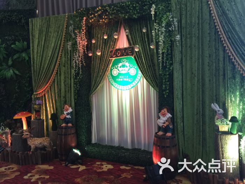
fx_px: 205
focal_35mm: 29
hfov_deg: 61.7
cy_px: 92
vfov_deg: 48.2
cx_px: 122
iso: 64
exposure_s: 1/17
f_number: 2.2
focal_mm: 4.15
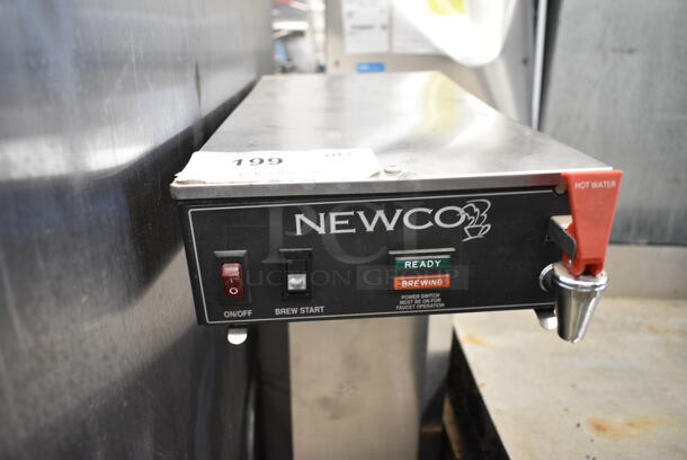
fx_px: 516
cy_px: 230
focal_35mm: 27
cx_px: 344
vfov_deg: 48.0
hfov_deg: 67.3
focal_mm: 18
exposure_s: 1/30
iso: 1100
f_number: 3.5
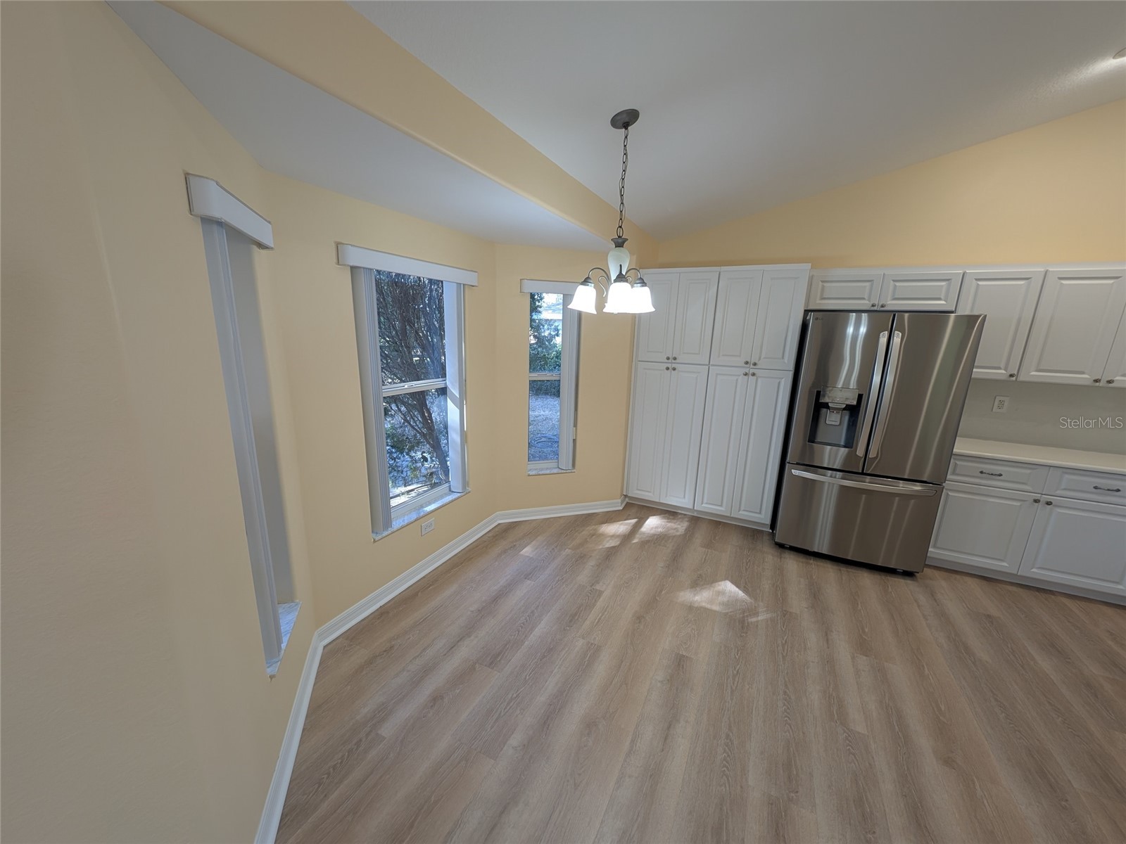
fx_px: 390
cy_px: 422
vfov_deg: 94.5
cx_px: 563
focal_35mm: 12
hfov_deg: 110.5
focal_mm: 2.23
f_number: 1.95
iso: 44
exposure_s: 1/30
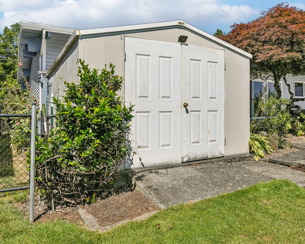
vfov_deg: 51.5
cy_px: 112
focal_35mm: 28
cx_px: 178
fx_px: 253
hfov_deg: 61.8
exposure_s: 1/1600
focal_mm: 16
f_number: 8
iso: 400
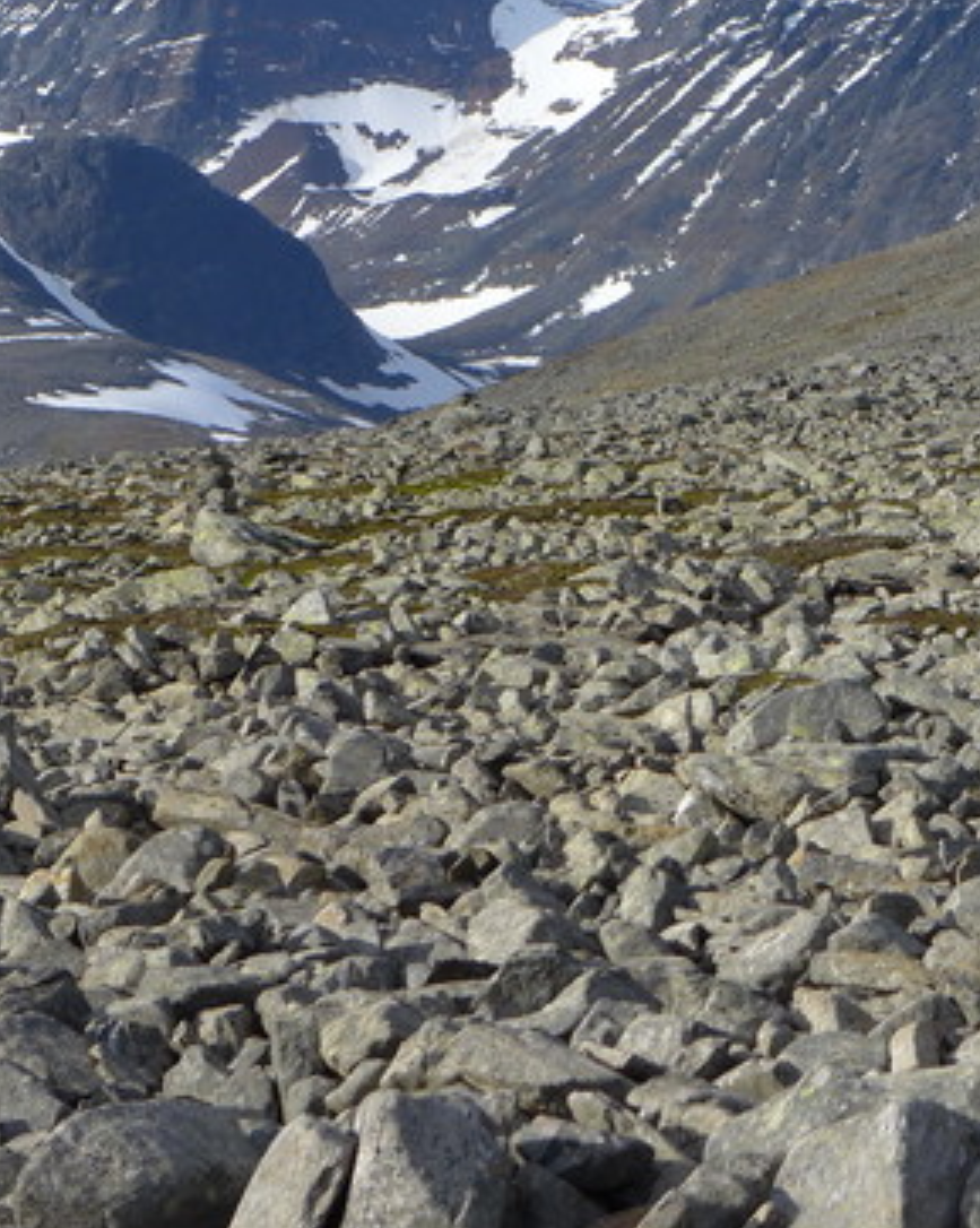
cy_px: 451
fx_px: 4066
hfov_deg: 13.5
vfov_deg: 17.1
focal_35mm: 112
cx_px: 1090
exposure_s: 1/2000
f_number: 3.2
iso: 80
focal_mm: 11.8
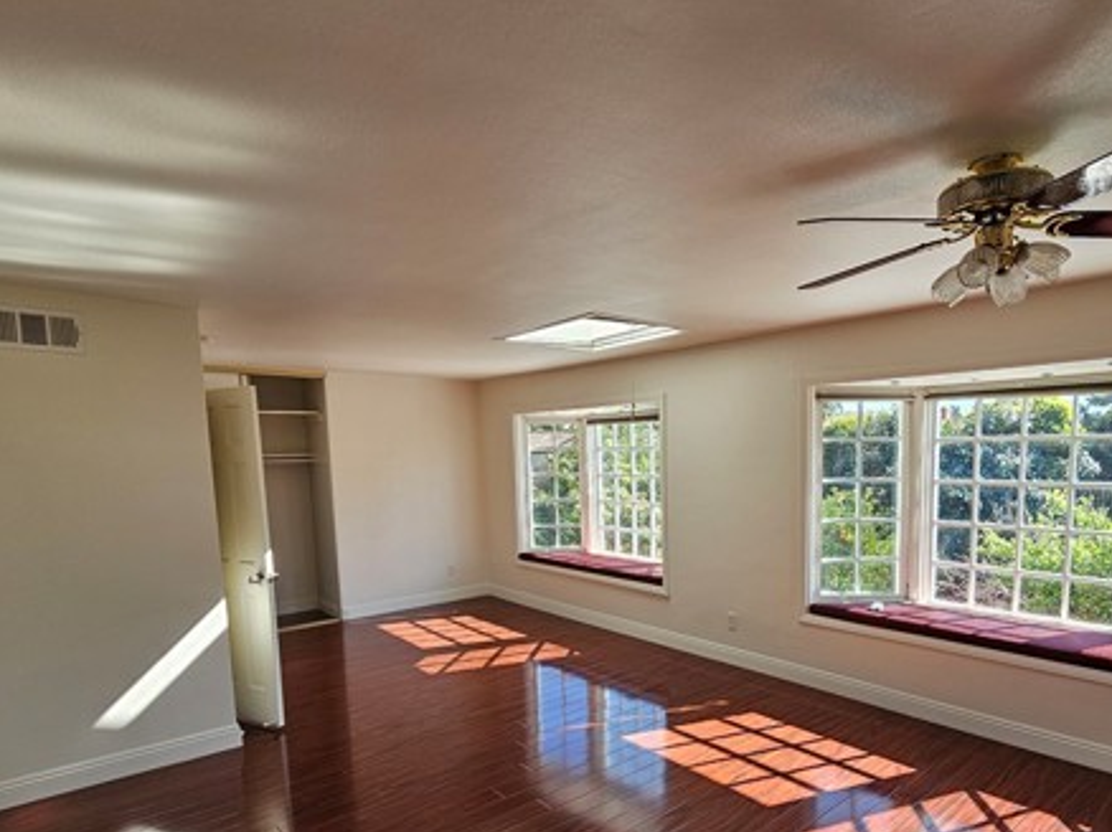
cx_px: 647
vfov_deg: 67.5
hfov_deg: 84.0
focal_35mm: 19
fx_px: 610
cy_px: 523
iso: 50
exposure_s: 1/125
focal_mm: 2.2
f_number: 2.2
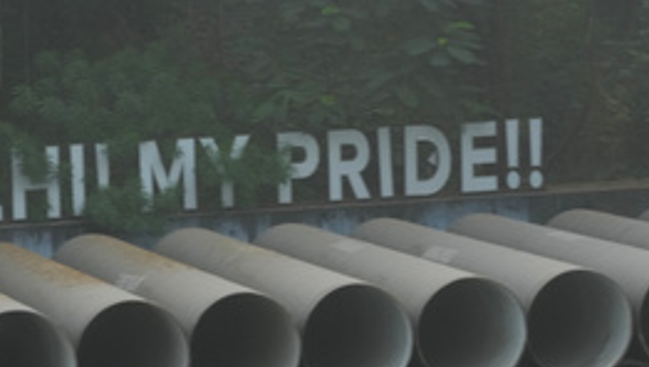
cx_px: 302
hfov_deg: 9.4
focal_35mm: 229
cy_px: 400
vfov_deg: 5.3
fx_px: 3945
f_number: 22
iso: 1000
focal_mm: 112
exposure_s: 1/60
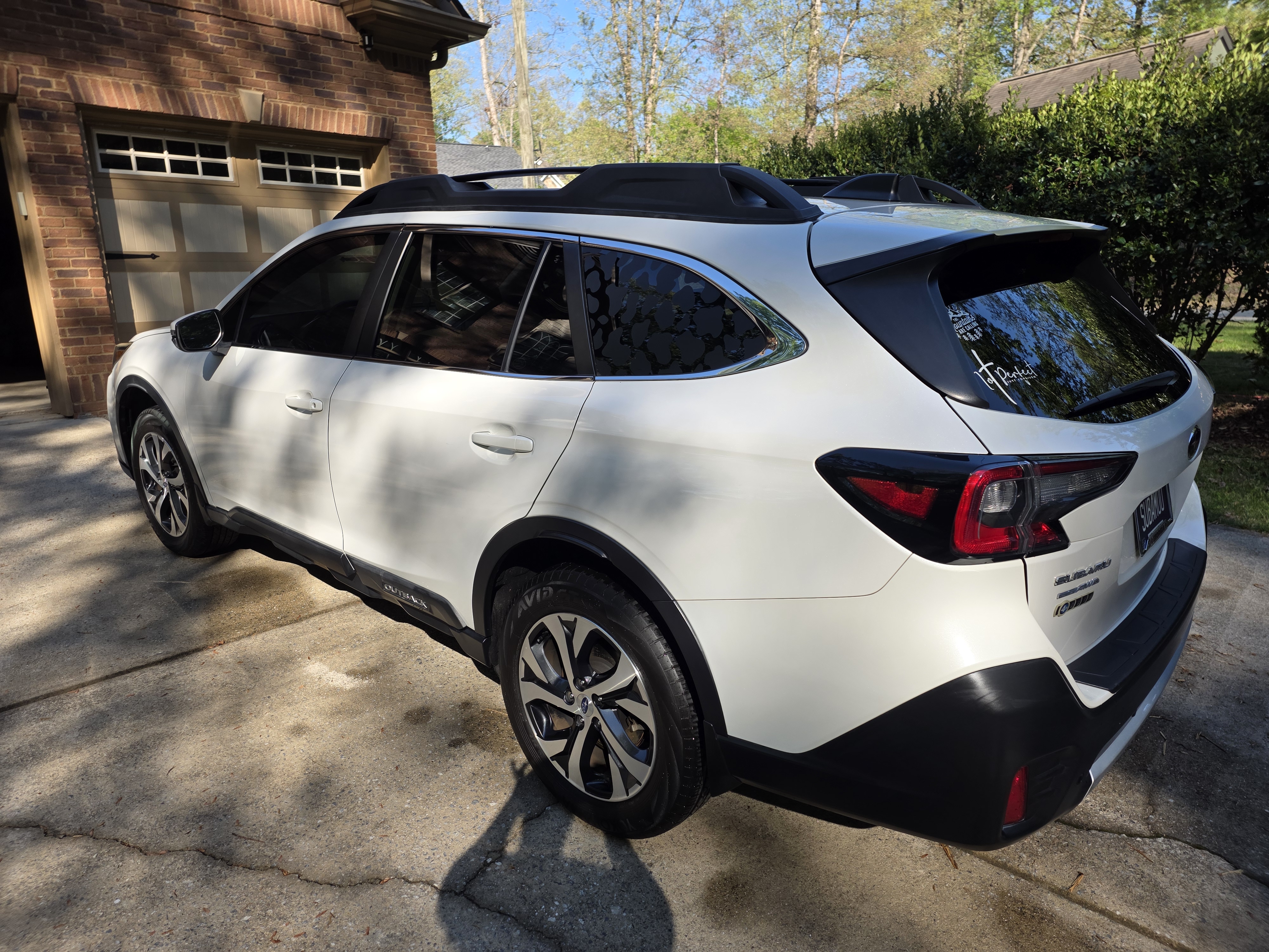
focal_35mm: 23
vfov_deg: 58.9
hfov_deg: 73.9
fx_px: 843
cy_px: 476
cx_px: 634
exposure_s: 1/2289
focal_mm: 6.25
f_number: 1.7
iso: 80
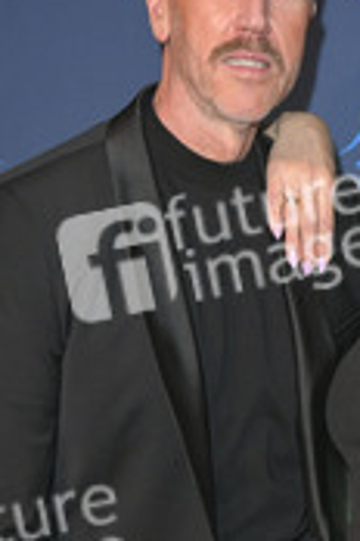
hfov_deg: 14.7
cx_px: 307
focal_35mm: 92
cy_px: 404
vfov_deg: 21.9
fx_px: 1380
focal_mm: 40
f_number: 5.6
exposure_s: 1/200
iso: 1600
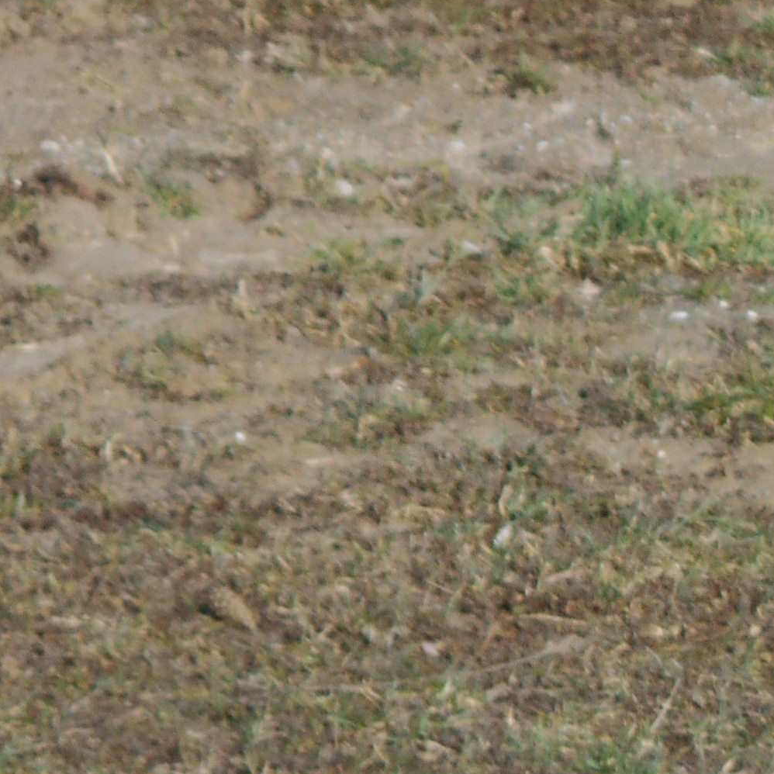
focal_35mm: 365
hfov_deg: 4.7
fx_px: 9233
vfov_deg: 4.8
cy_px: 859
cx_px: 1352
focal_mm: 20.1
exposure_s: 1/320
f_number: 6
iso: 80
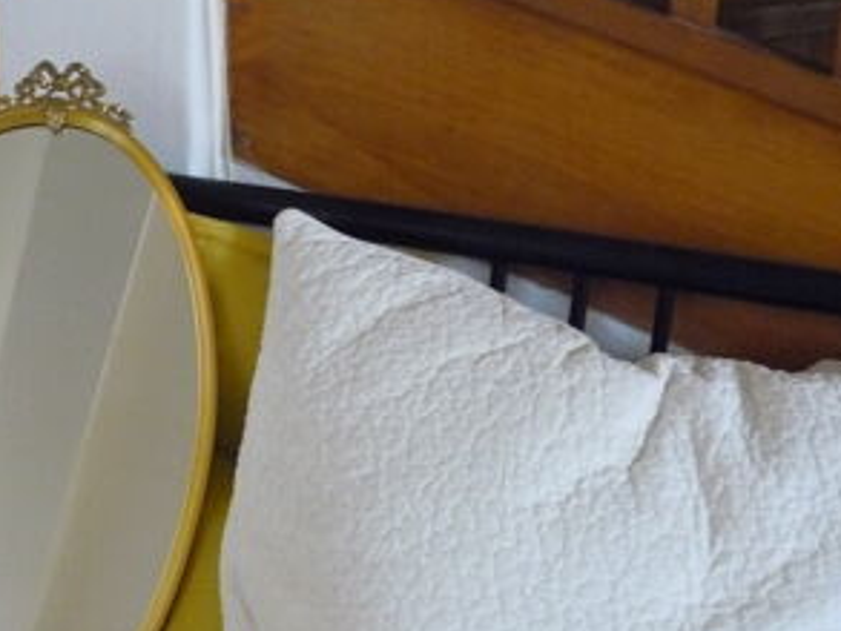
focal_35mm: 59
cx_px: 172
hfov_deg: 31.9
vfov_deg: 24.8
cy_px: 336
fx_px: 1434
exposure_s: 1/20
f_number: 2.8
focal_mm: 6
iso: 400
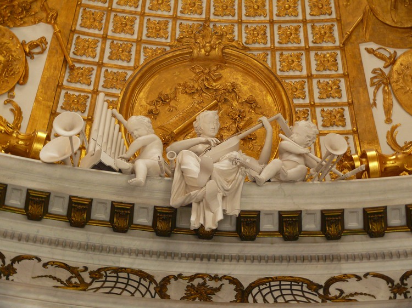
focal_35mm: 83
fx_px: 988
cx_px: 206
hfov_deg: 23.6
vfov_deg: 17.8
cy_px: 154
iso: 200
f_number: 3.2
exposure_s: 1/20
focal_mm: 17.5
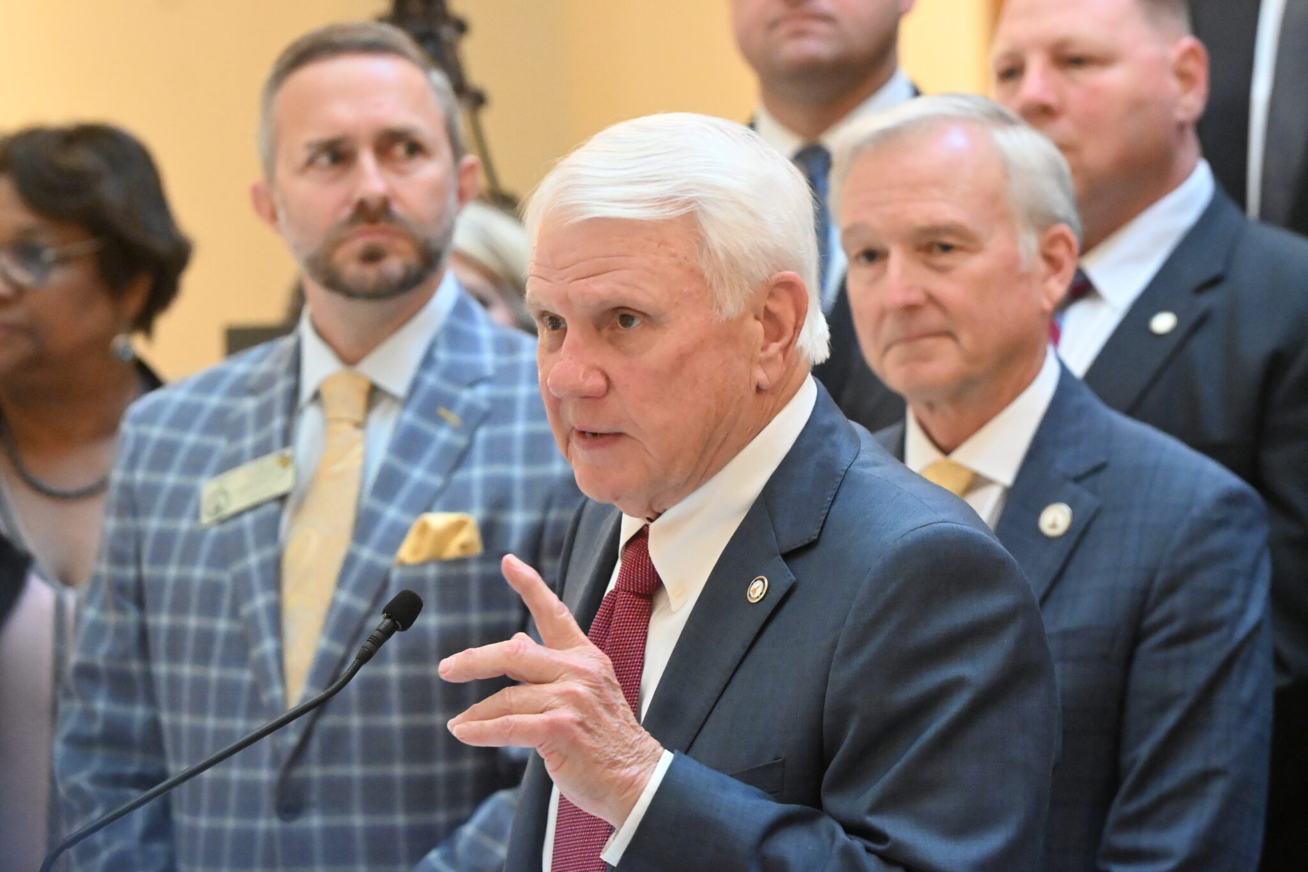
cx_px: 654
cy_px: 436
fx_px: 9264
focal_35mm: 255
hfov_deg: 8.1
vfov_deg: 5.4
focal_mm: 170
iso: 11400
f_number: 5.6
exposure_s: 1/60
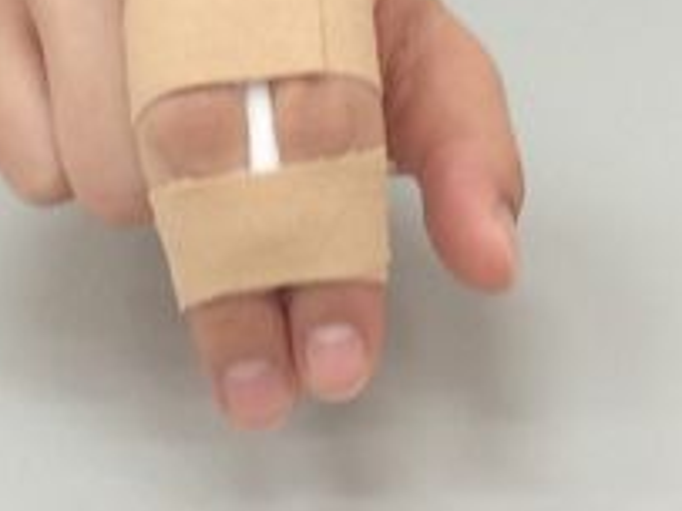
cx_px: 227
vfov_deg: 25.1
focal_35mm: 57
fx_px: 1122
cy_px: 79
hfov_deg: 33.5
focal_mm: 3.3
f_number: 2.4
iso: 40
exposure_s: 1/25
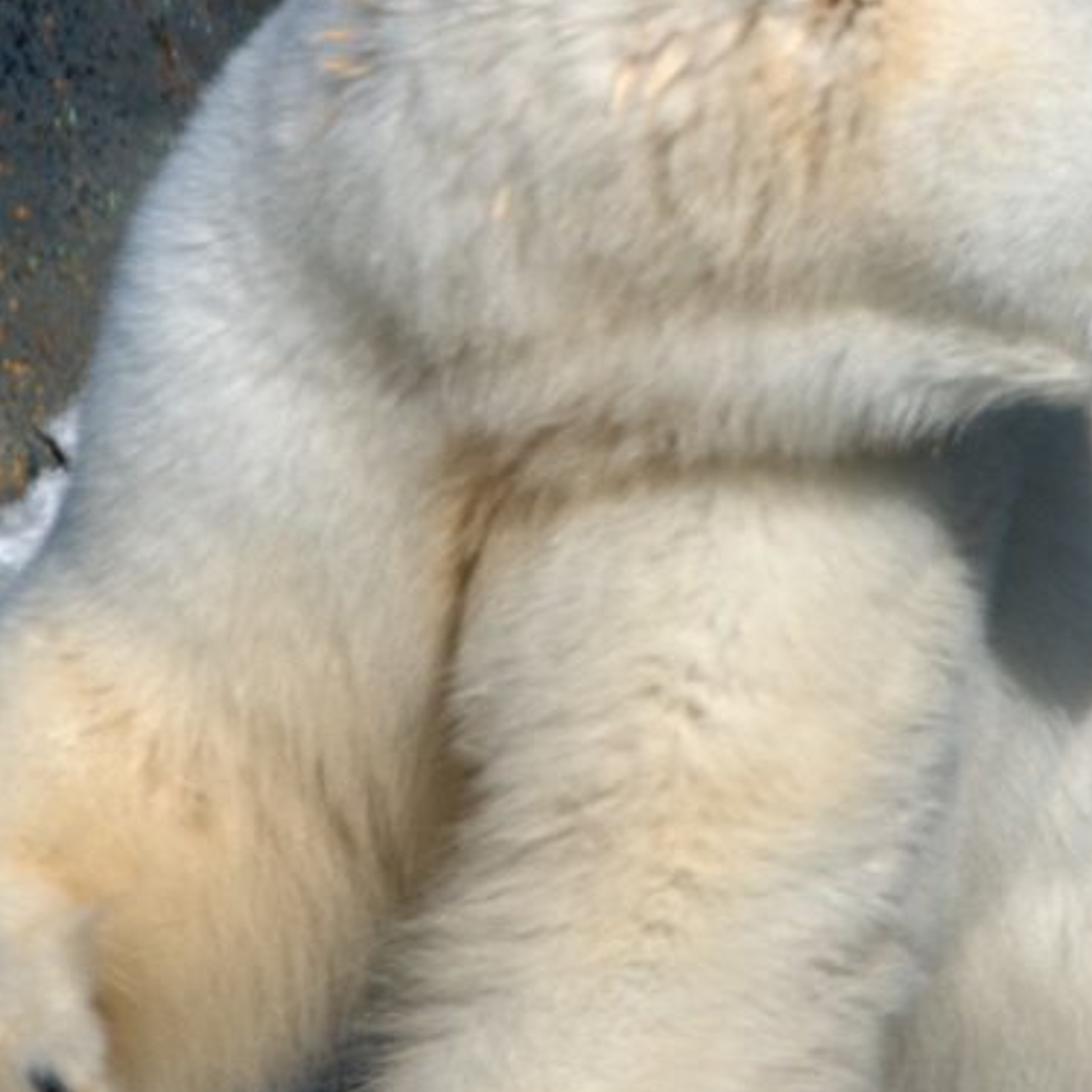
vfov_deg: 3.0
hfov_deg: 3.0
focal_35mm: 592
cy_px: 324
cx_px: 558
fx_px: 21129
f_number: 5.6
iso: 250
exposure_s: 1/3200
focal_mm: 170
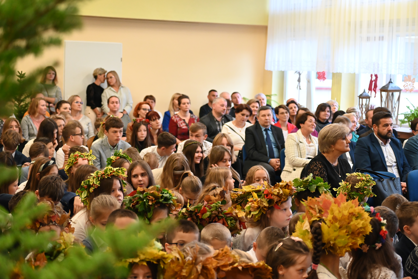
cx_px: 209
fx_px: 813
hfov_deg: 28.8
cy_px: 140
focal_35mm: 70
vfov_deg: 19.5
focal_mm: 70
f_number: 4.5
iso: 3200
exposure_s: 1/80
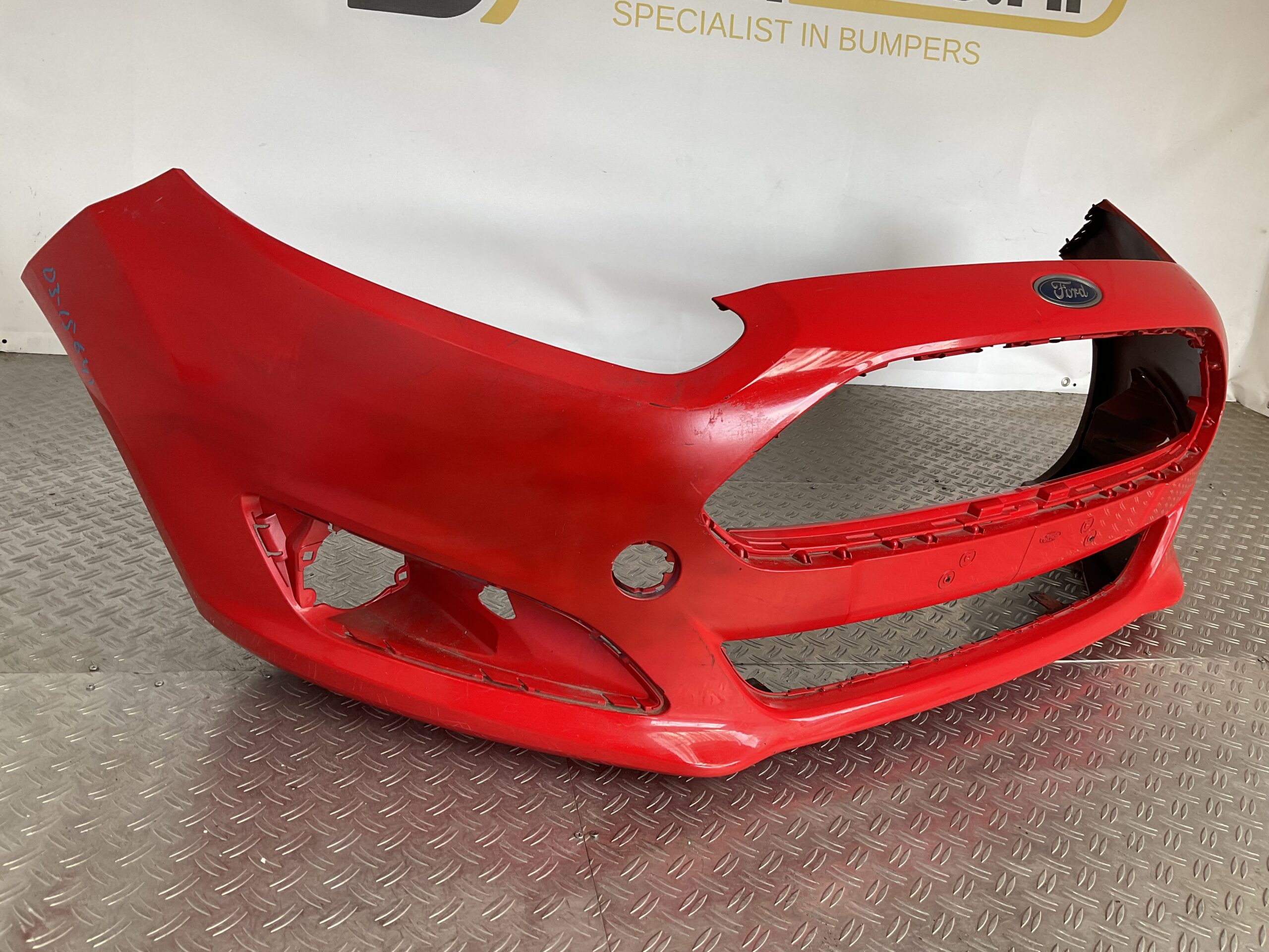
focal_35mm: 29
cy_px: 476
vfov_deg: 48.2
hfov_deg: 61.7
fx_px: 1063
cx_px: 634
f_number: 1.8
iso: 40
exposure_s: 1/120
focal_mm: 3
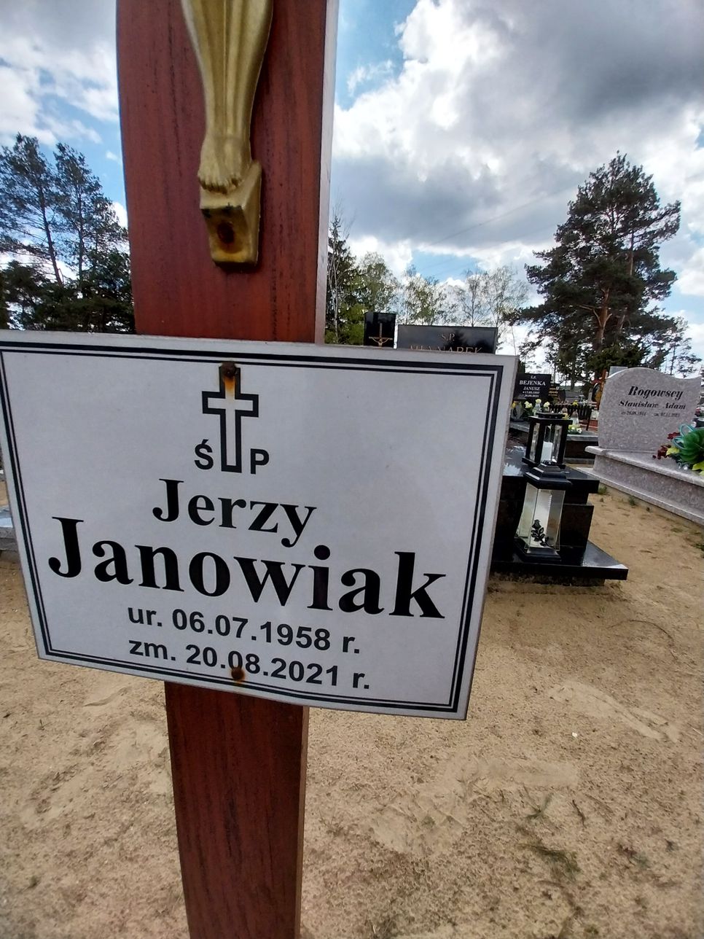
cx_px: 352
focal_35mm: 13
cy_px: 470
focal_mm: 1.13
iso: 64
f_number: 2.2
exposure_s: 1/889
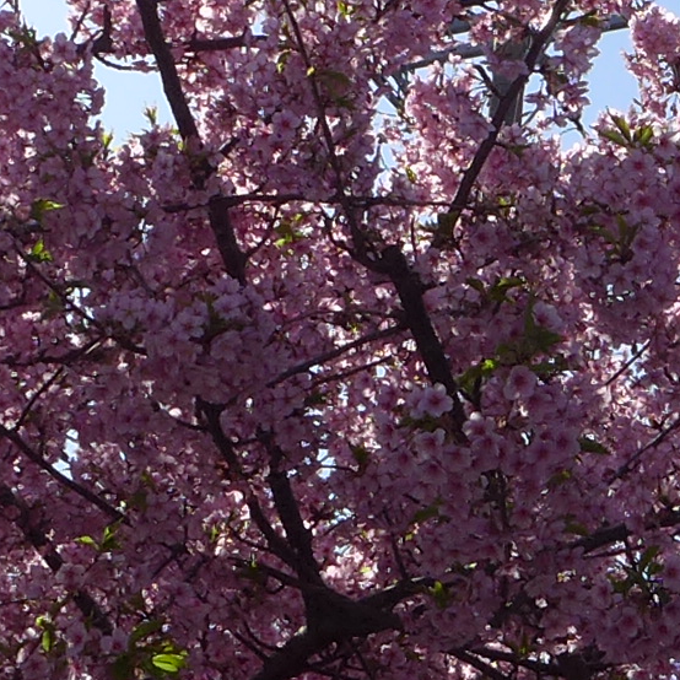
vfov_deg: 12.5
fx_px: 3089
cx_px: 1167
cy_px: 71
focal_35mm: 139
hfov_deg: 11.7
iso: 80
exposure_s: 1/1600
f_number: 3.2
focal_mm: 4.7
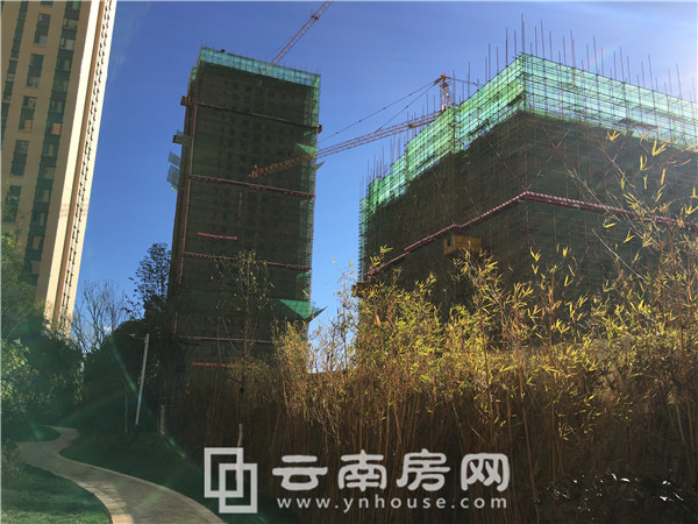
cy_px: 262
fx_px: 585
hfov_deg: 61.7
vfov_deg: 48.2
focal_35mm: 29
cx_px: 349
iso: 25
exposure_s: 1/1350
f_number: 2.2
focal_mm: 4.15
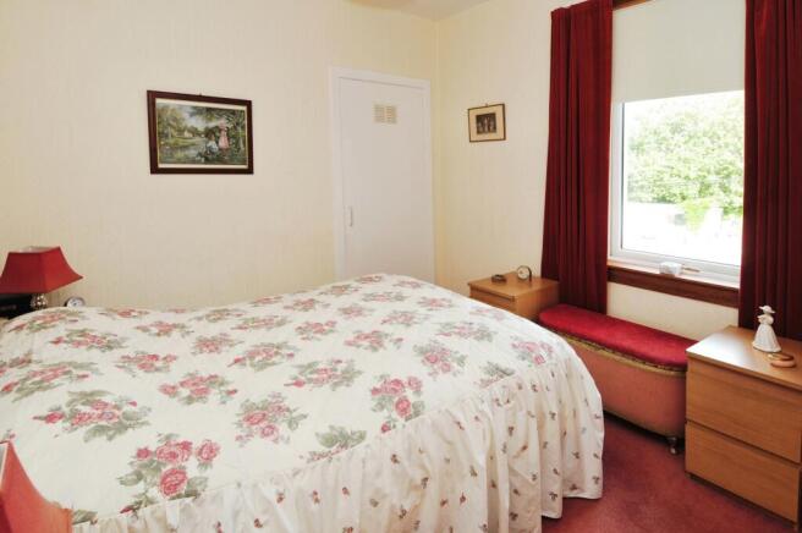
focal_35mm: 18
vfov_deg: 67.3
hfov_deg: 90.1
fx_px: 401
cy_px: 266
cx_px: 401
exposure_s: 1/20
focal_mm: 12
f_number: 7.1
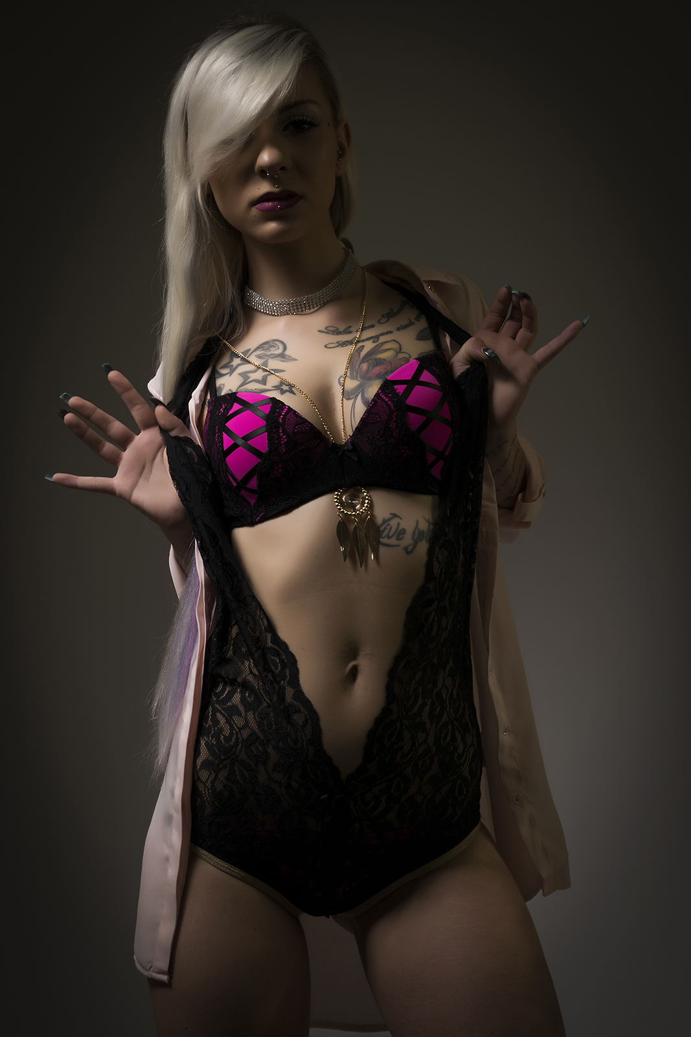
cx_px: 346
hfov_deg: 17.5
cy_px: 518
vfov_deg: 26.0
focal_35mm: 78
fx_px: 2245
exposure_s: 1/100
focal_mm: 52
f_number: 14
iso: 100
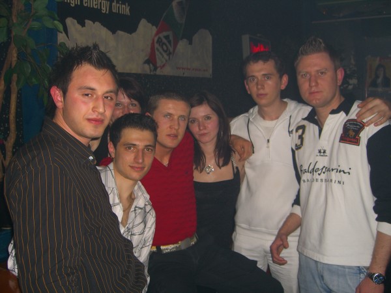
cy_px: 146
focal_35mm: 38
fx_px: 429
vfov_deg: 37.7
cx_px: 196
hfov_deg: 49.0
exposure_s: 1/60
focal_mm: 7.9
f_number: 2.8
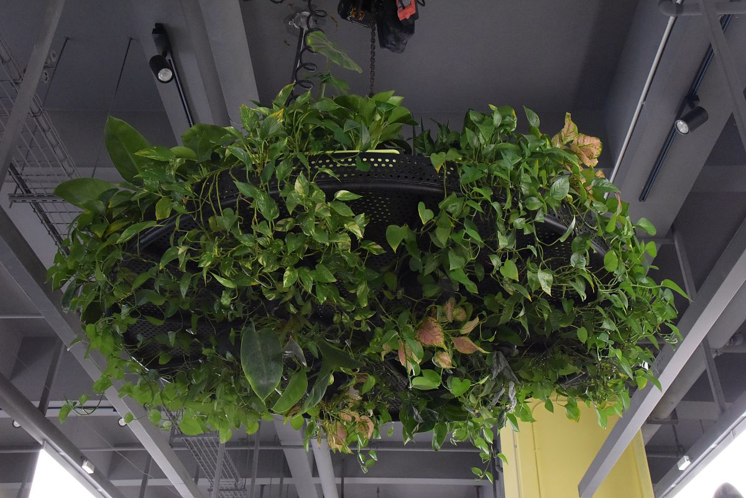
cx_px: 373
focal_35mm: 38
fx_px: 787
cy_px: 249
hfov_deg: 50.7
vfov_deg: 35.1
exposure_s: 1/80
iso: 8000
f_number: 10
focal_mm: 38
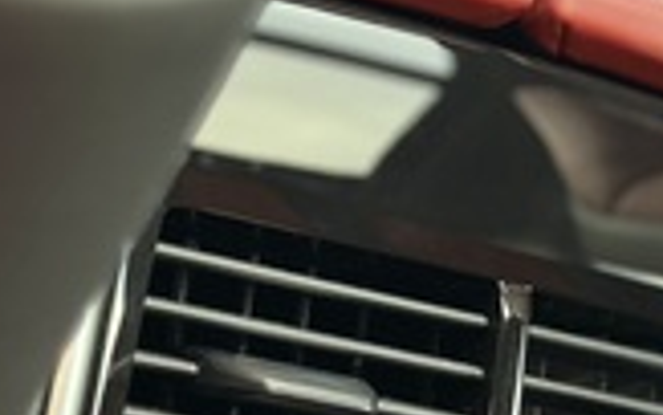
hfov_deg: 15.9
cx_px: 464
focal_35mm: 131
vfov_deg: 9.8
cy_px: 527
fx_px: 2368
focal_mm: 6.76
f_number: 1.78
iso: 640
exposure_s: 1/22
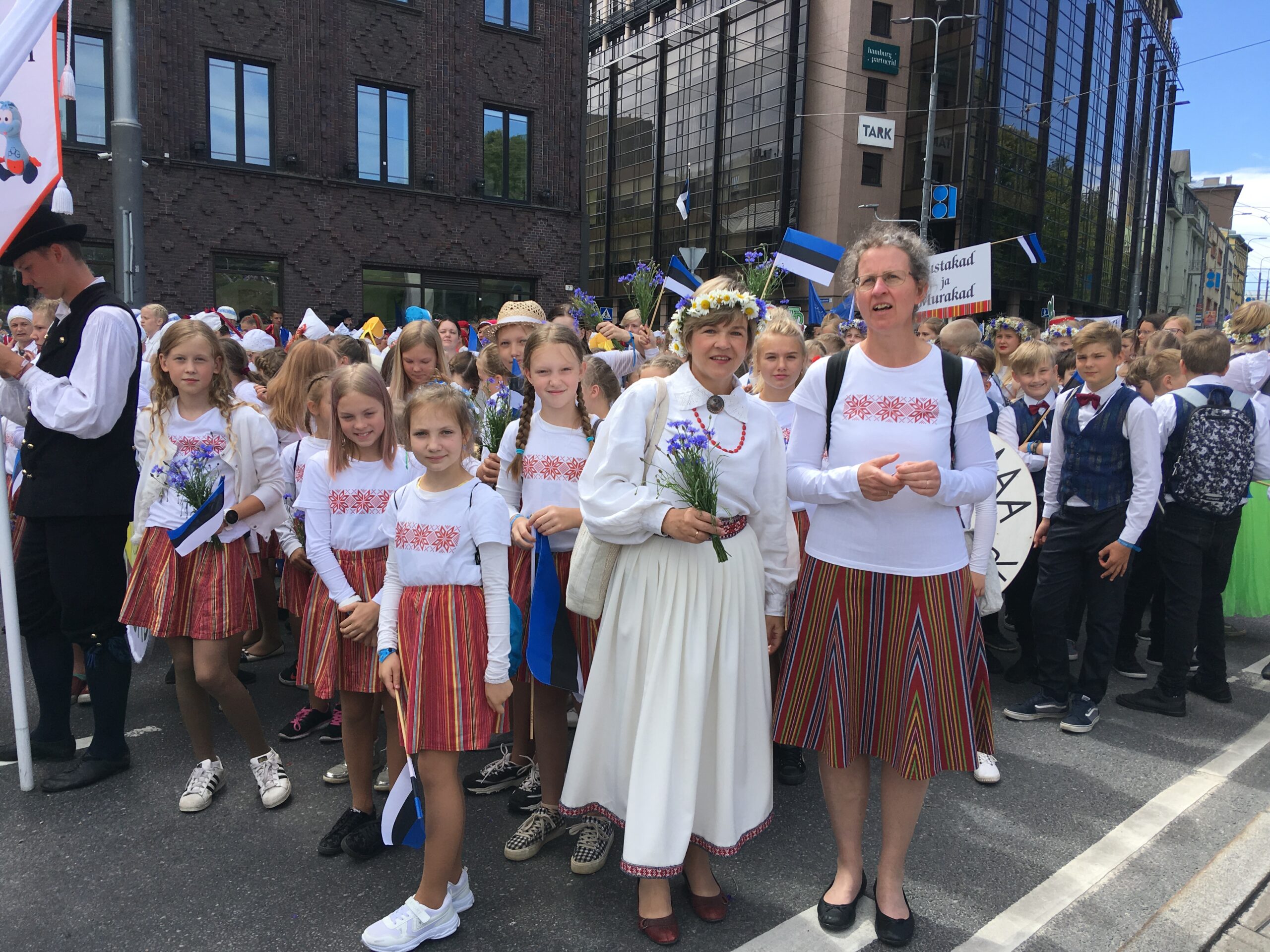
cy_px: 476
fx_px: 1064
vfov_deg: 48.2
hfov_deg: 61.7
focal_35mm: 29
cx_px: 635
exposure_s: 1/938
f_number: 2.2
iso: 25
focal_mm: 4.15
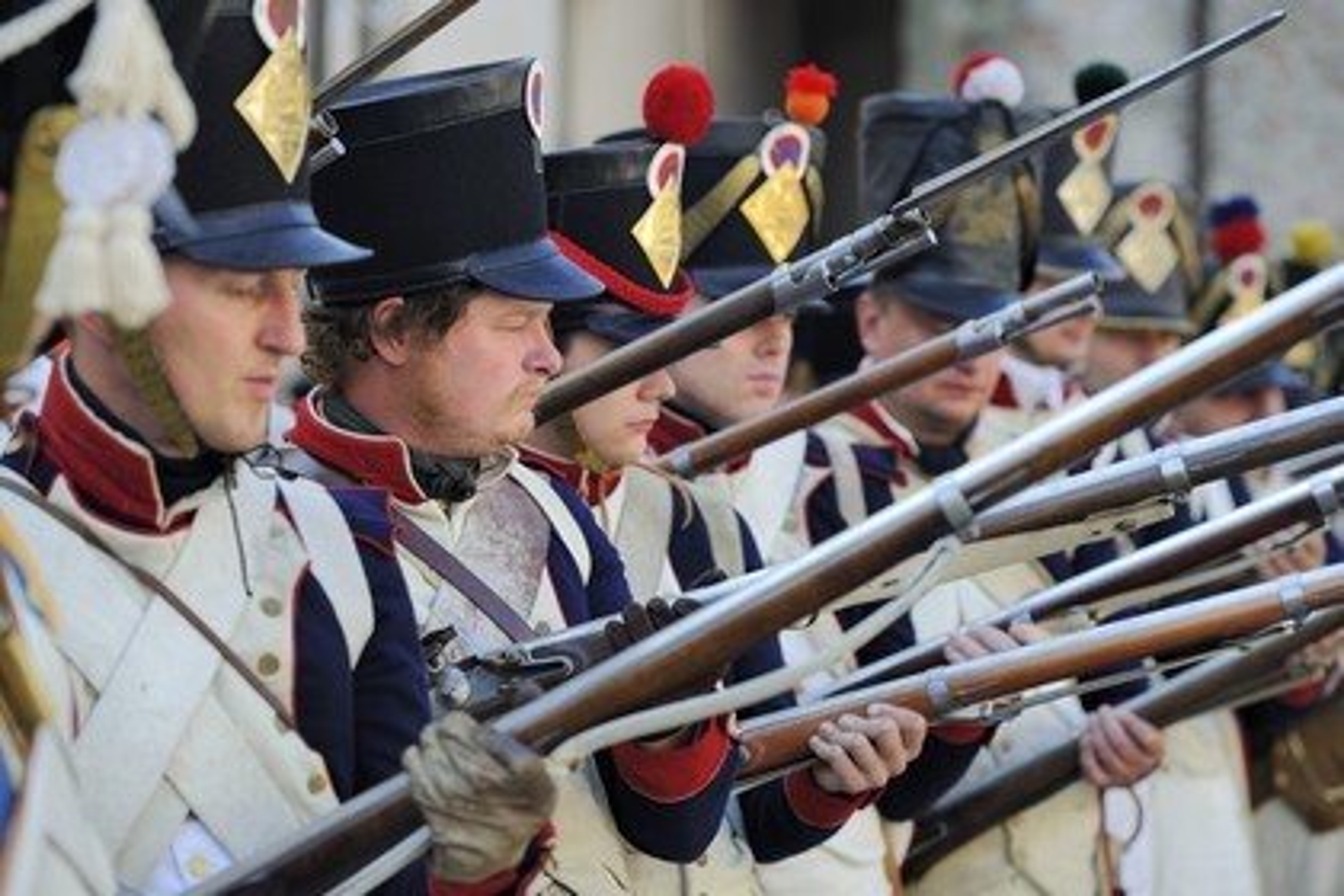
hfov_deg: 15.8
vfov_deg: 10.5
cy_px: 448
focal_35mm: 130
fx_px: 4853
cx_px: 672
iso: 200
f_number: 4
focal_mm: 130
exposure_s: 1/200
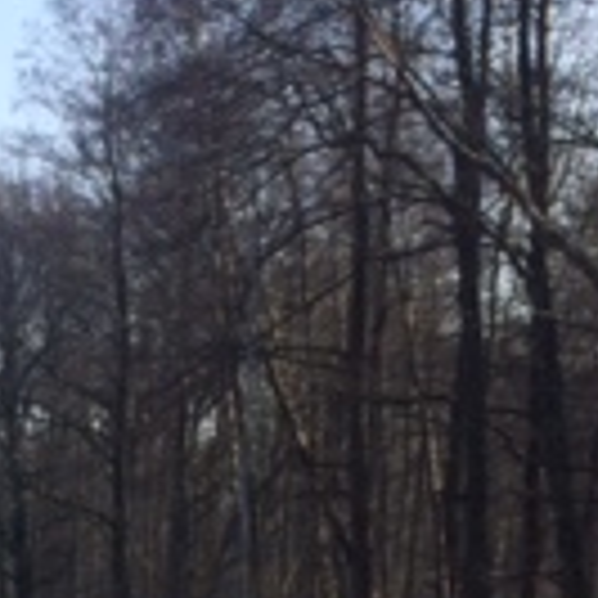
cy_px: 809
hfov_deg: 13.2
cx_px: -346
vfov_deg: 13.6
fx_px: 2404
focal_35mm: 123
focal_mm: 4.15
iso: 32
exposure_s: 1/1140
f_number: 2.2
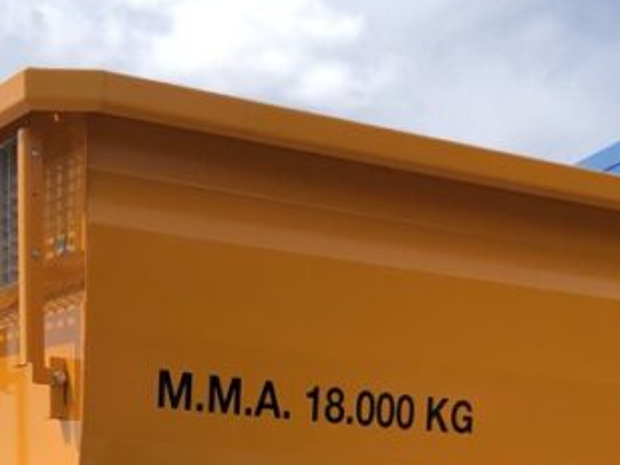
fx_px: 1666
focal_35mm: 93
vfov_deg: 15.1
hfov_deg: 20.9
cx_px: 451
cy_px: 620
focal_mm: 3.99
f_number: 1.8
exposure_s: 1/1600
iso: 20
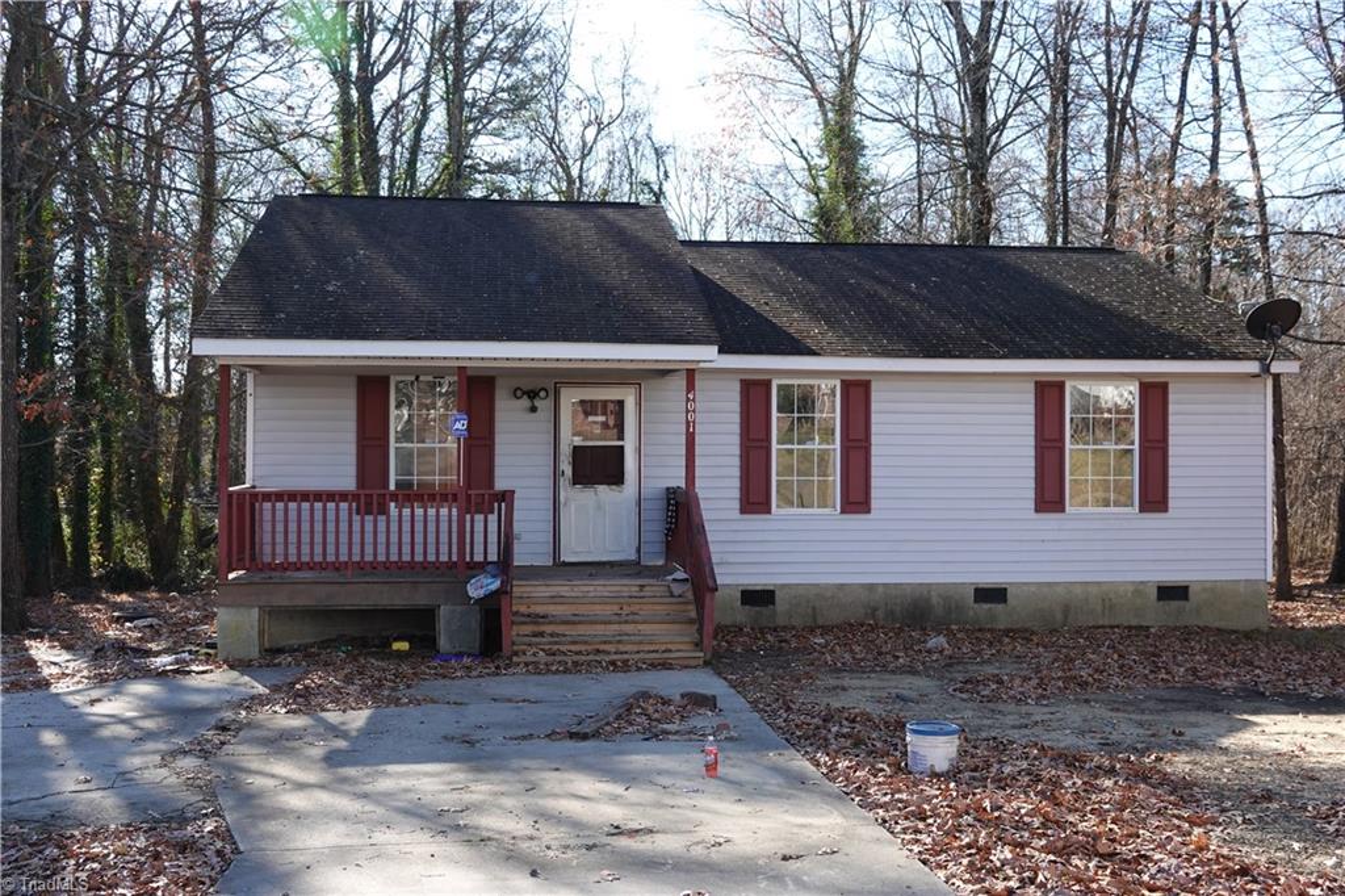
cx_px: 672
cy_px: 448
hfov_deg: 51.9
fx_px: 1382
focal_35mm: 37
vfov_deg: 35.9
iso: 100
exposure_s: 1/250
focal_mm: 13.7
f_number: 3.5
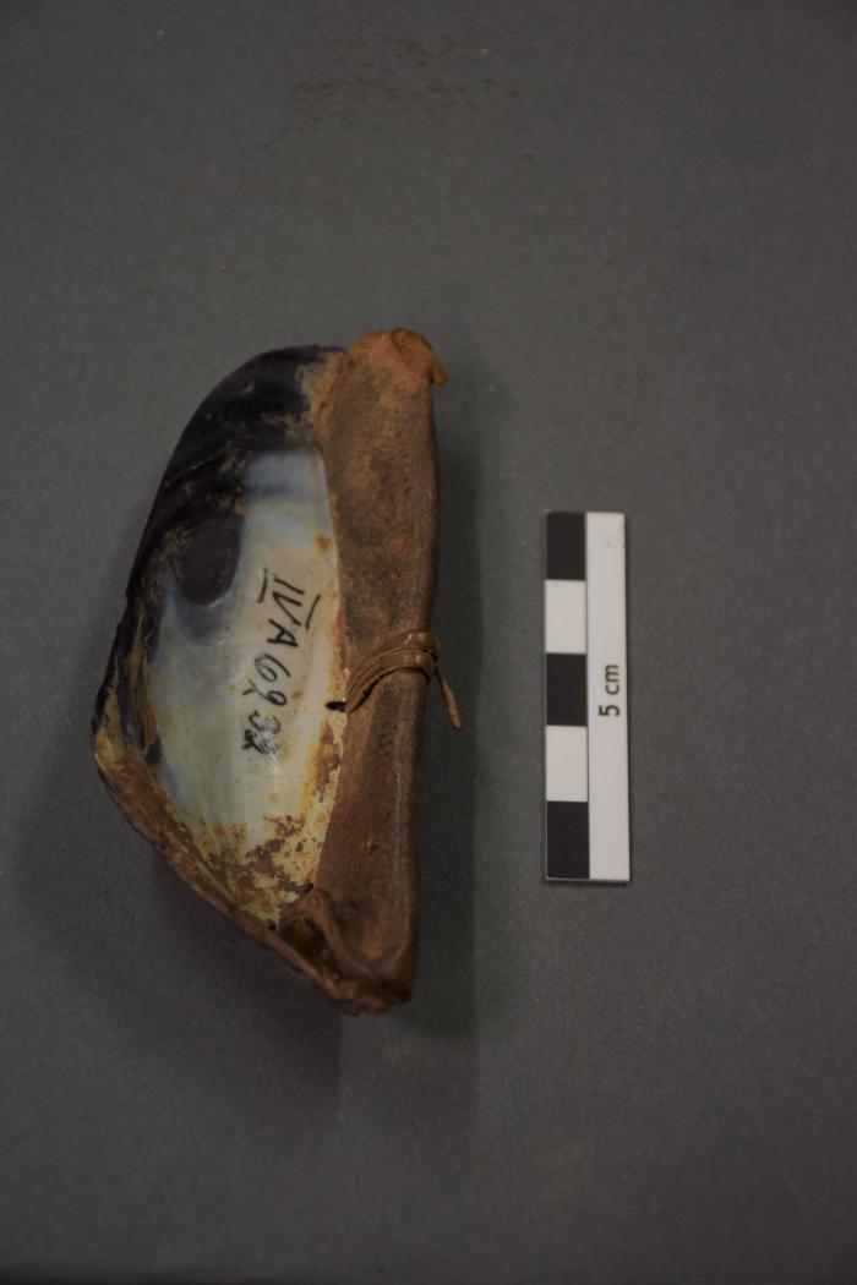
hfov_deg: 13.8
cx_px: 428
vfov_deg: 20.6
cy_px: 642
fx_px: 3535
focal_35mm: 99
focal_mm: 66
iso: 800
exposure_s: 1/80
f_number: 5
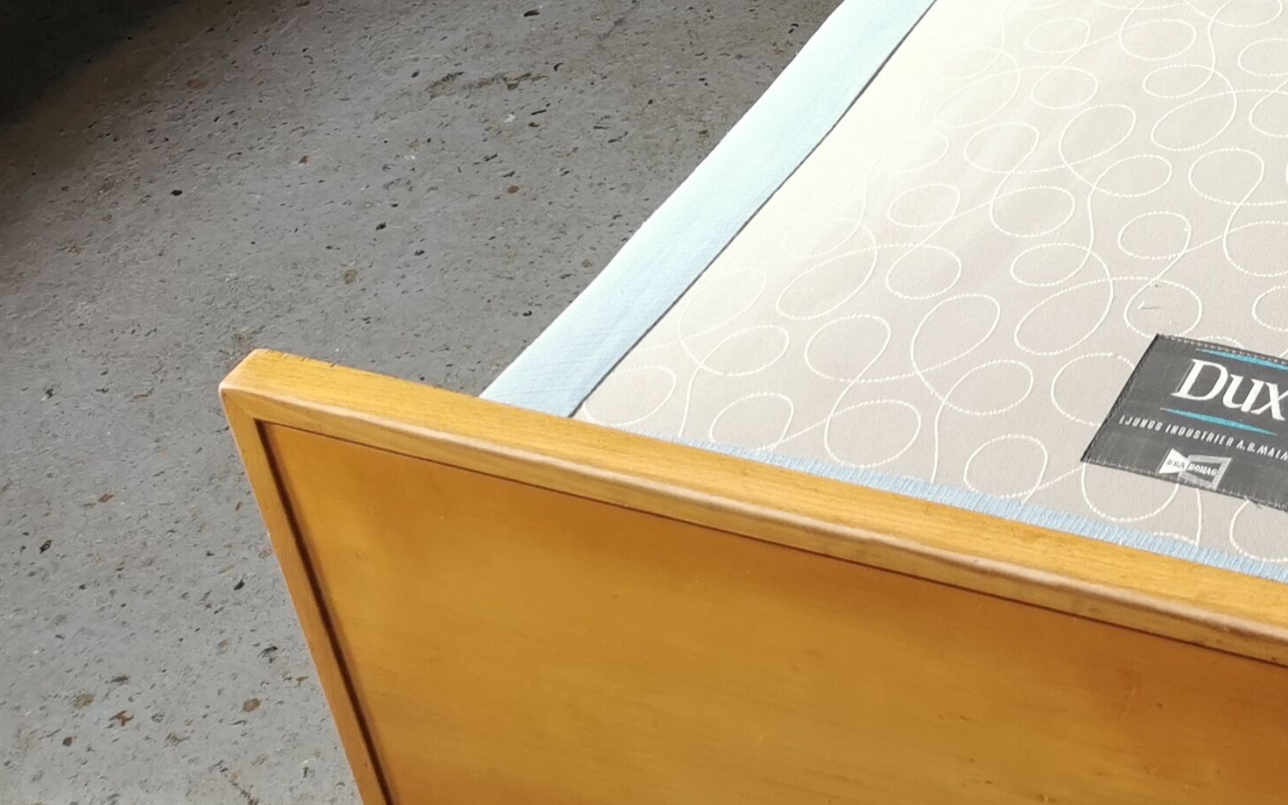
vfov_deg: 17.1
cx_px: 1418
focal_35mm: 71
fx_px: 2492
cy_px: -286
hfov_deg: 26.7
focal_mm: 5.58
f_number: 1.8
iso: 50
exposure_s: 1/121
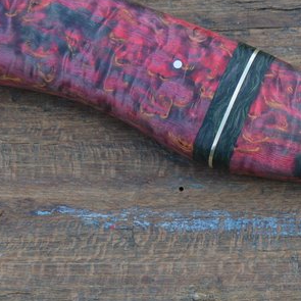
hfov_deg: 10.9
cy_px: 193
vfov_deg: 11.3
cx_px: 435
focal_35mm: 155
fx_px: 1522
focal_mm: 31
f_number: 5.6
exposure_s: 1/125
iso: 110
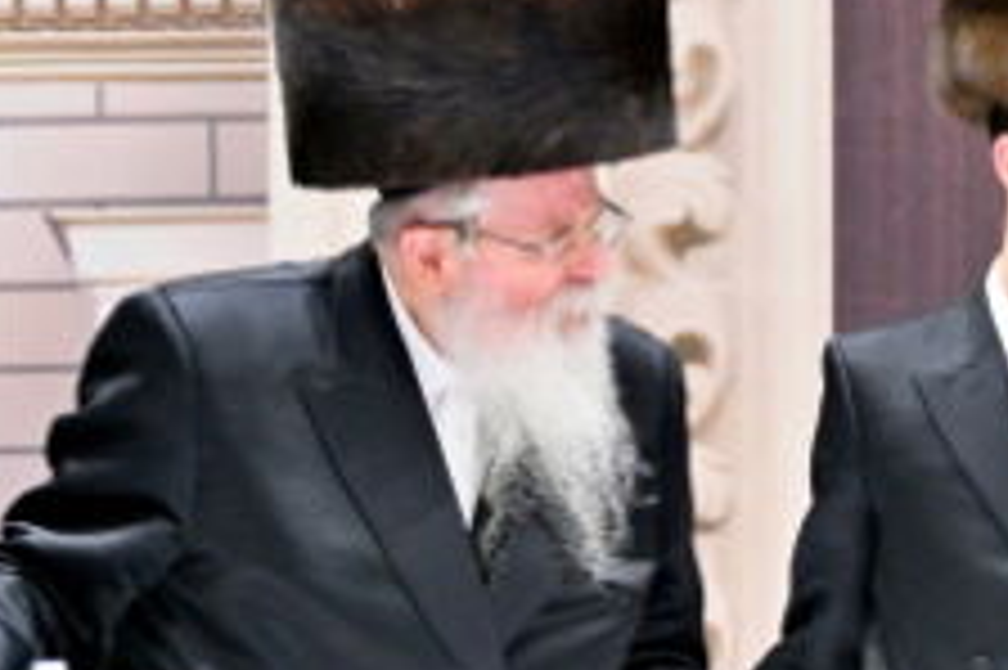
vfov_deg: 2.5
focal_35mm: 558
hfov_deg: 3.7
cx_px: 1498
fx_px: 15612
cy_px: 214
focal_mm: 122
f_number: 2.8
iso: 200
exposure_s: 1/200
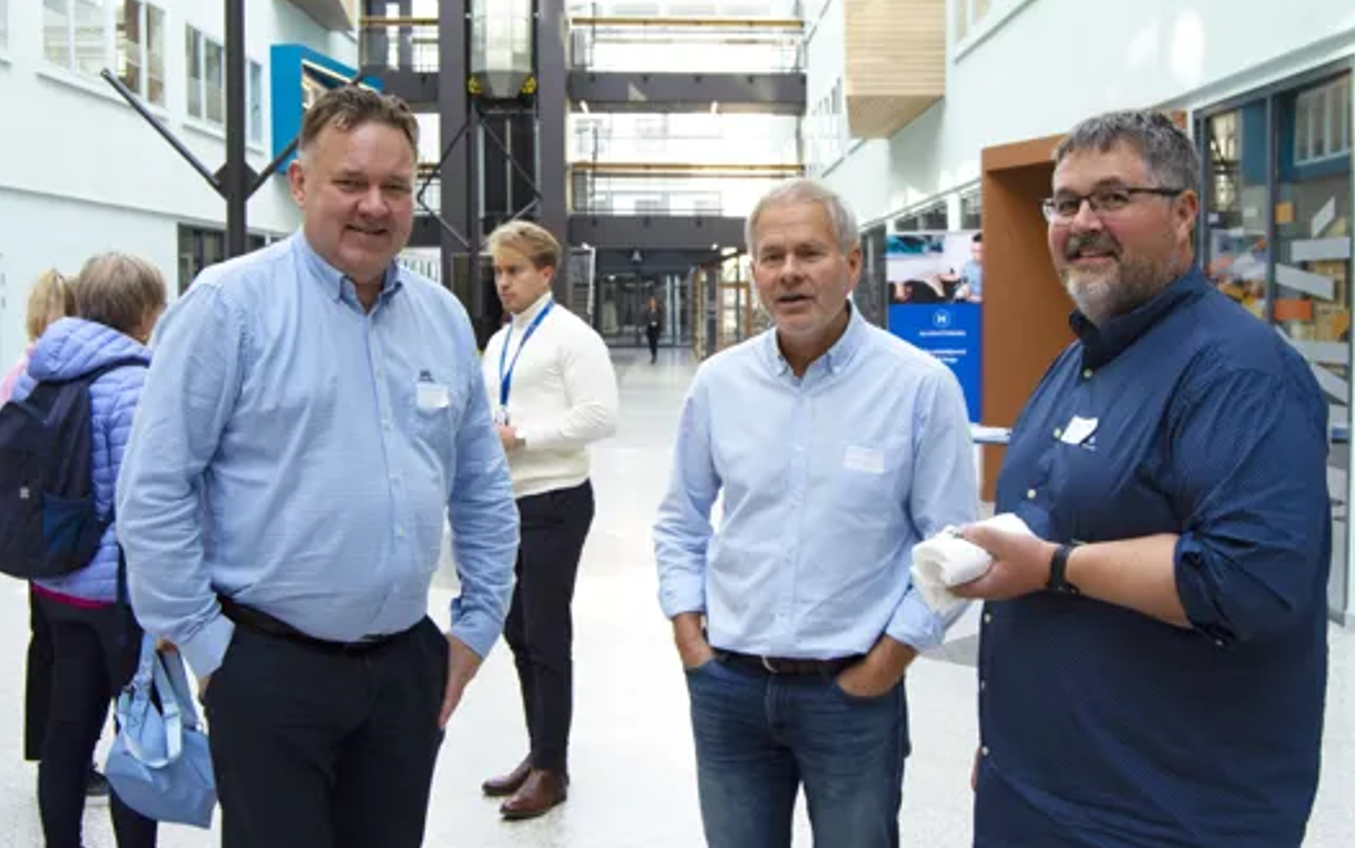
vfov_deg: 29.9
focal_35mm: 43
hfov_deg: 46.2
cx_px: 688
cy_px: 411
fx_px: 1588
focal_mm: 24
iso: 1000
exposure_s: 1/200
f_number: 7.1
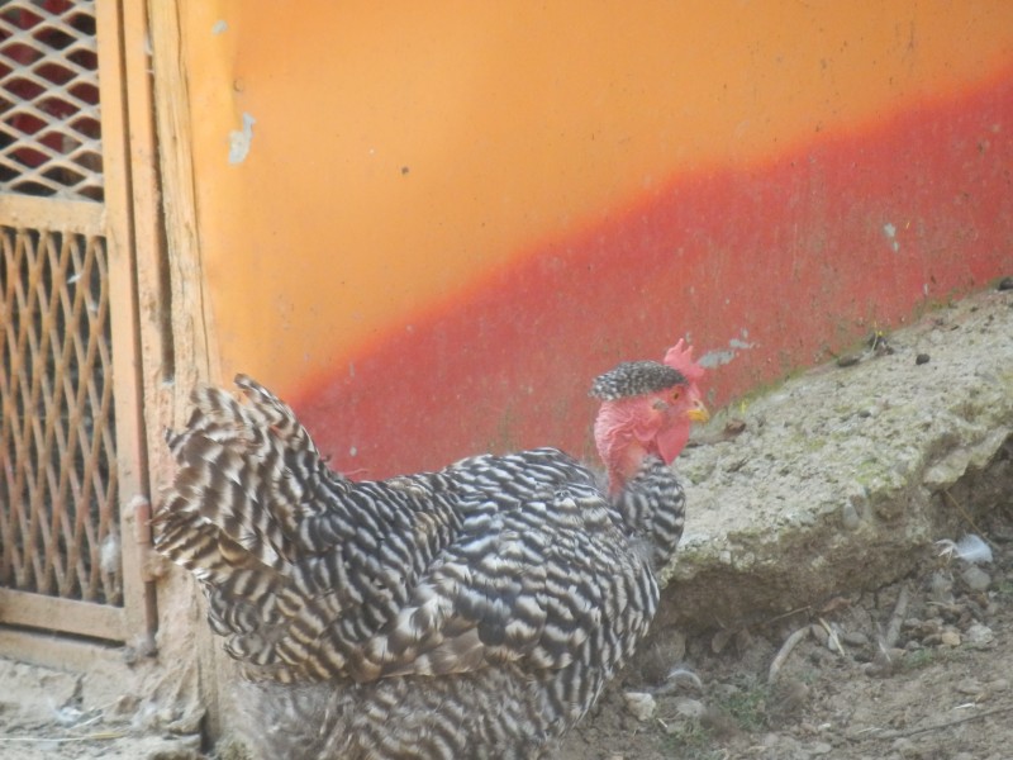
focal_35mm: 300
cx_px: 506
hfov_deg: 6.6
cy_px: 380
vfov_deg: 5.0
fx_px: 8779
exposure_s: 1/250
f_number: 5.9
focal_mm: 52.5
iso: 800
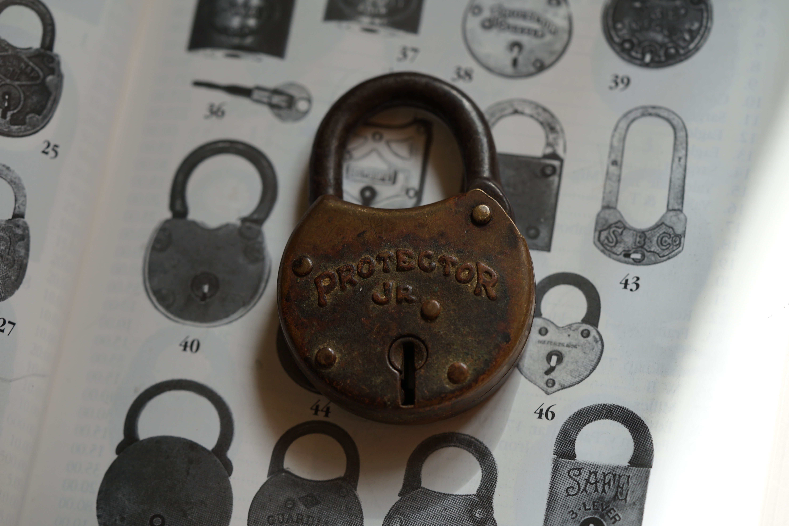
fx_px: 1994
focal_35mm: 91
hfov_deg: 22.4
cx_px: 395
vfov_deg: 15.0
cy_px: 260
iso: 100
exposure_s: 1/125
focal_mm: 90
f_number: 4.5
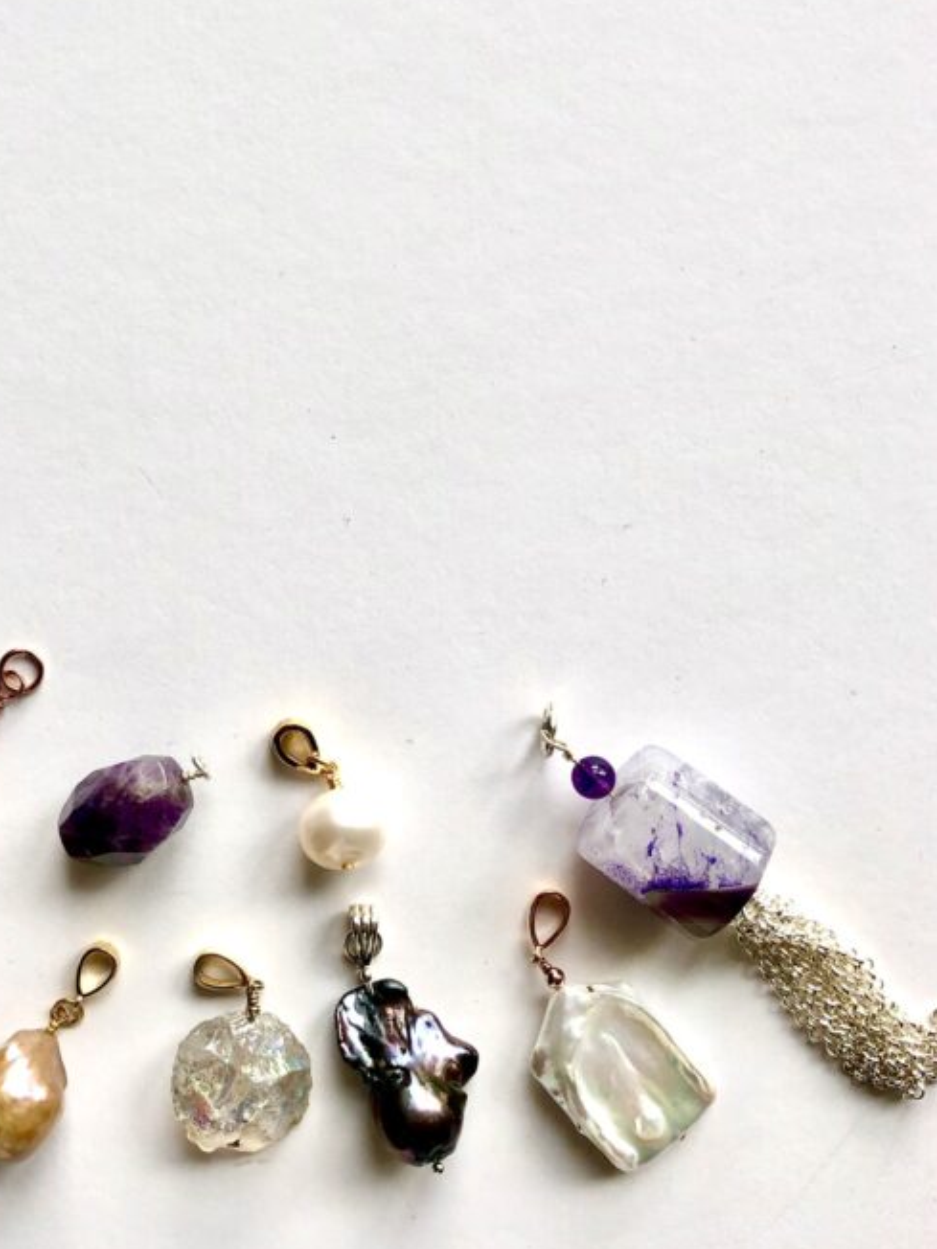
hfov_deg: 32.3
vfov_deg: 42.9
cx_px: 249
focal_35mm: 44
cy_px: 556
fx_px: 1588
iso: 25
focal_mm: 3.99
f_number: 1.8
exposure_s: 1/120
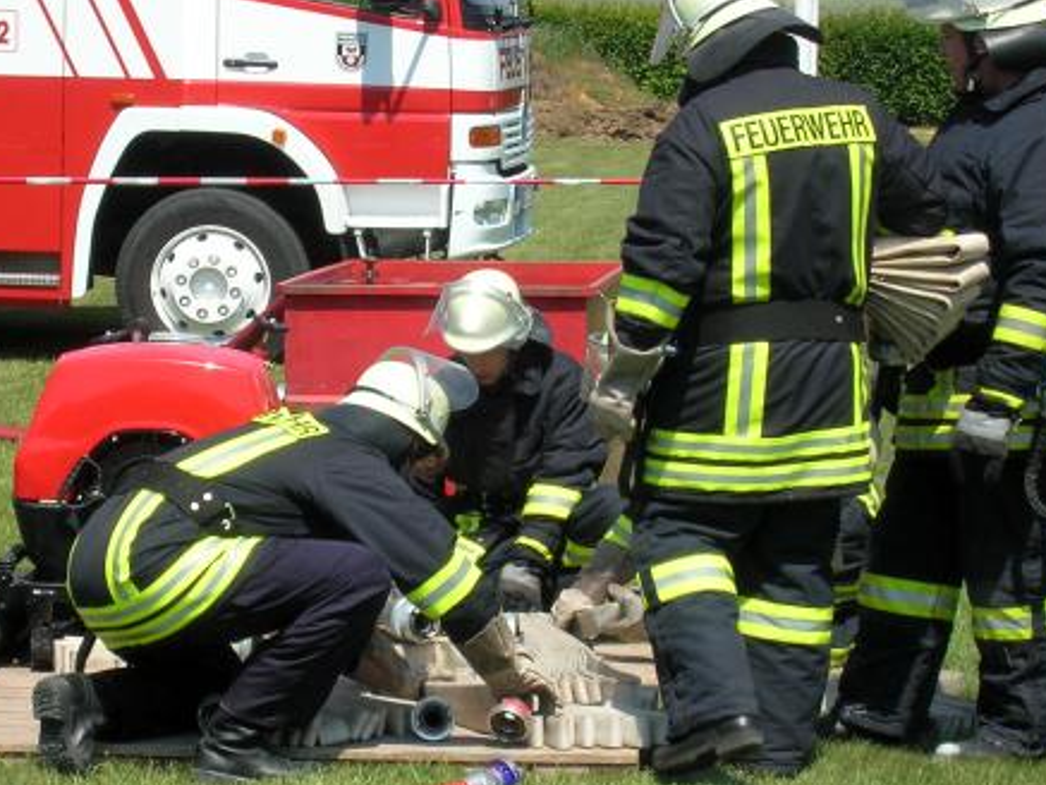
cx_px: 390
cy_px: 493
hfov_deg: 13.2
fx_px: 4504
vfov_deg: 10.0
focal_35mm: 149
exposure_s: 1/121
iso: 50
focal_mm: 17.1
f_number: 8.2
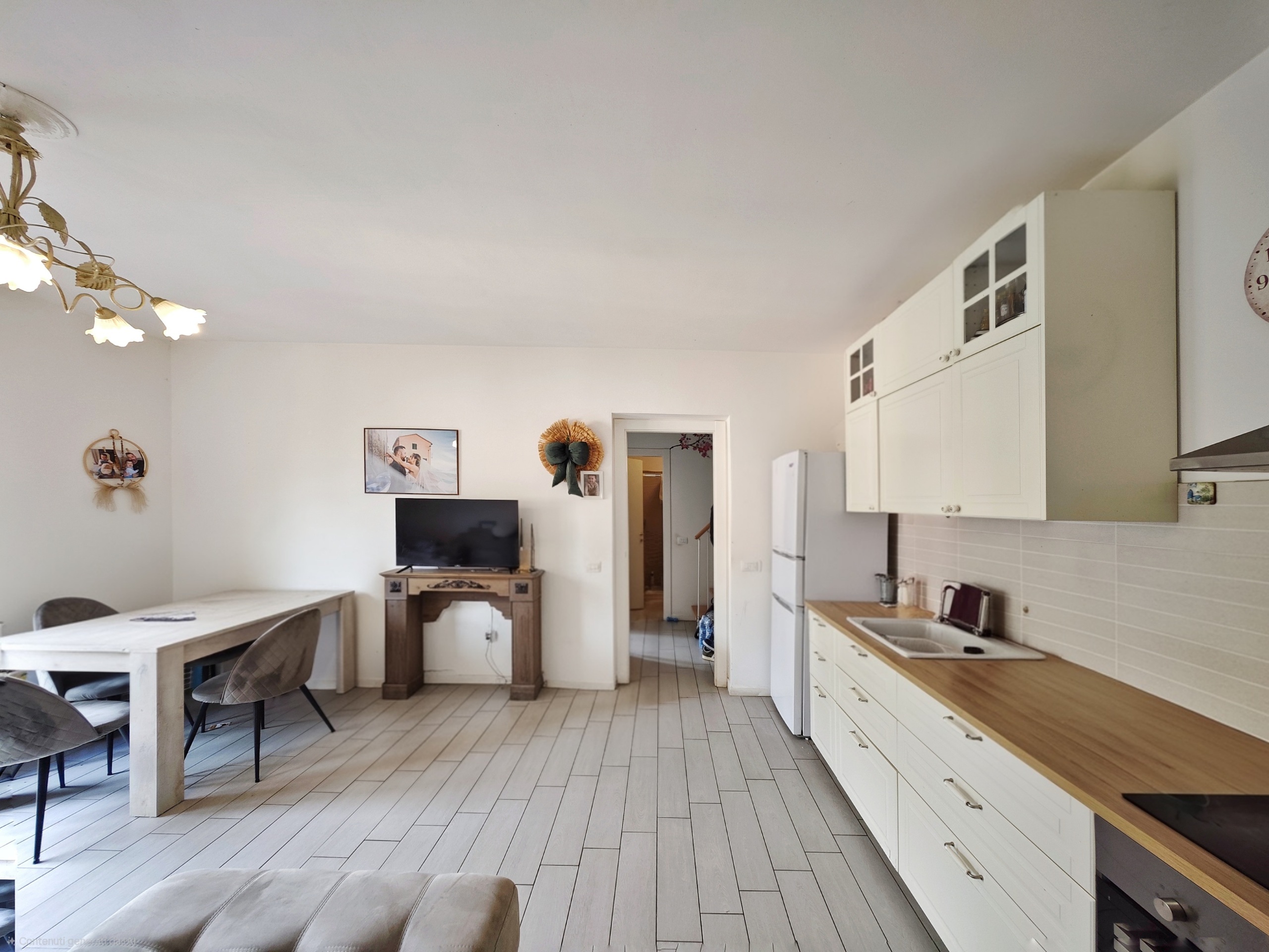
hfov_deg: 110.5
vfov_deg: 94.5
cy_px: 476
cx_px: 634
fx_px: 440
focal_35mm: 12
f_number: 1.8
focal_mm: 2.03
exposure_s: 1/50
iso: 100
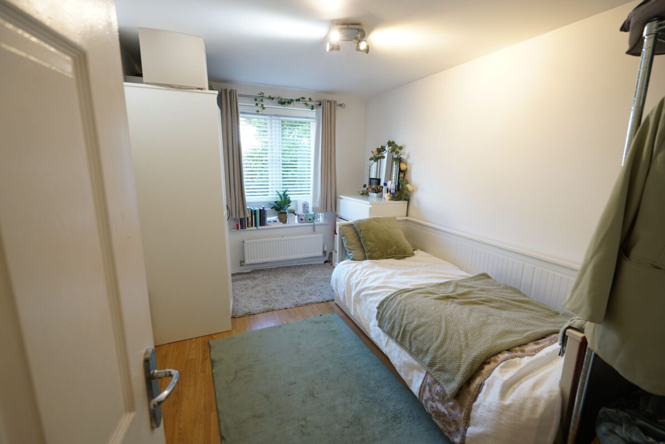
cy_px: 222
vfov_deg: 73.8
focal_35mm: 16
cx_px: 332
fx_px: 296
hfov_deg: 96.7
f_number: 4.5
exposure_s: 1/25
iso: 400
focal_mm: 16
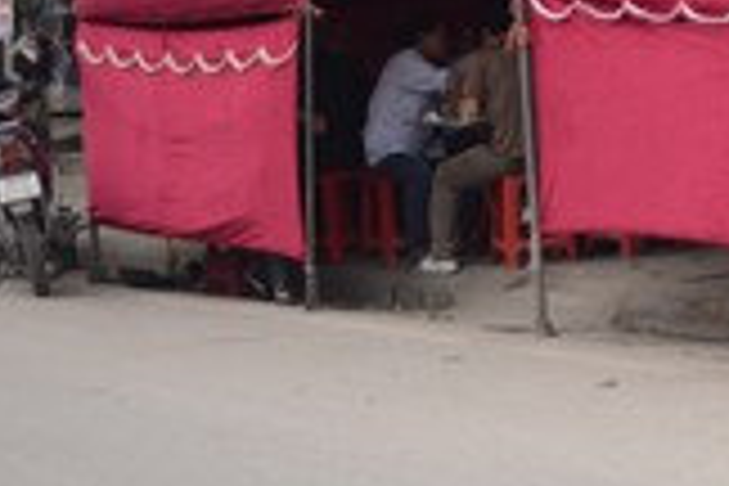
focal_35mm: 154
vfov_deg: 8.7
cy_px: -198
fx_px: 3118
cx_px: 972
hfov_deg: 12.9
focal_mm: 50
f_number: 1.8
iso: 100
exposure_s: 1/1250
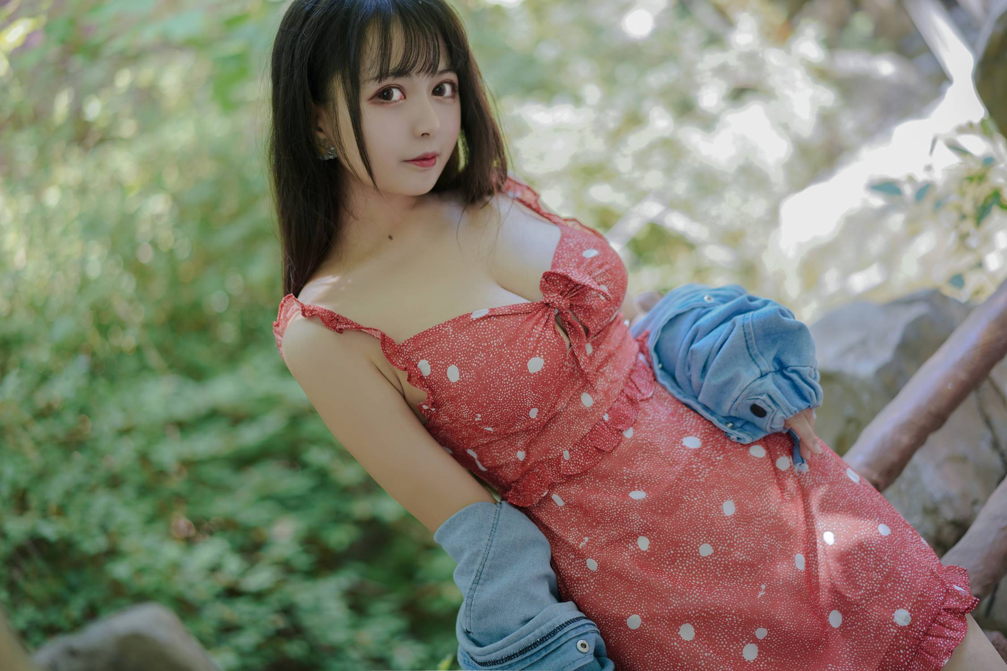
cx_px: 504
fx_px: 1539
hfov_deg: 36.2
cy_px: 336
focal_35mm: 55
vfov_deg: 24.6
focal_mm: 55
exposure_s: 1/200
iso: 160
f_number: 1.8
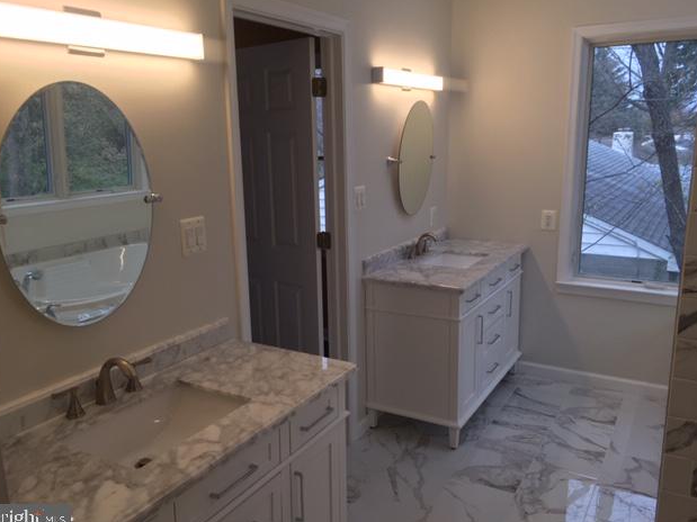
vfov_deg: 46.8
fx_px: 604
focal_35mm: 30
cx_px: 343
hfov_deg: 60.0
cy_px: 263
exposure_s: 1/120
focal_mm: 4.15
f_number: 2.2
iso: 40
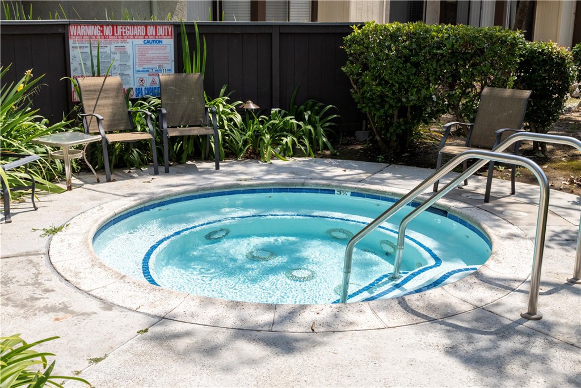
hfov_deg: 46.4
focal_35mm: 42
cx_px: 290
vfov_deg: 31.9
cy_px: 194
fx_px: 678
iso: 400
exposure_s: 1/2000
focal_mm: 28
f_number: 5
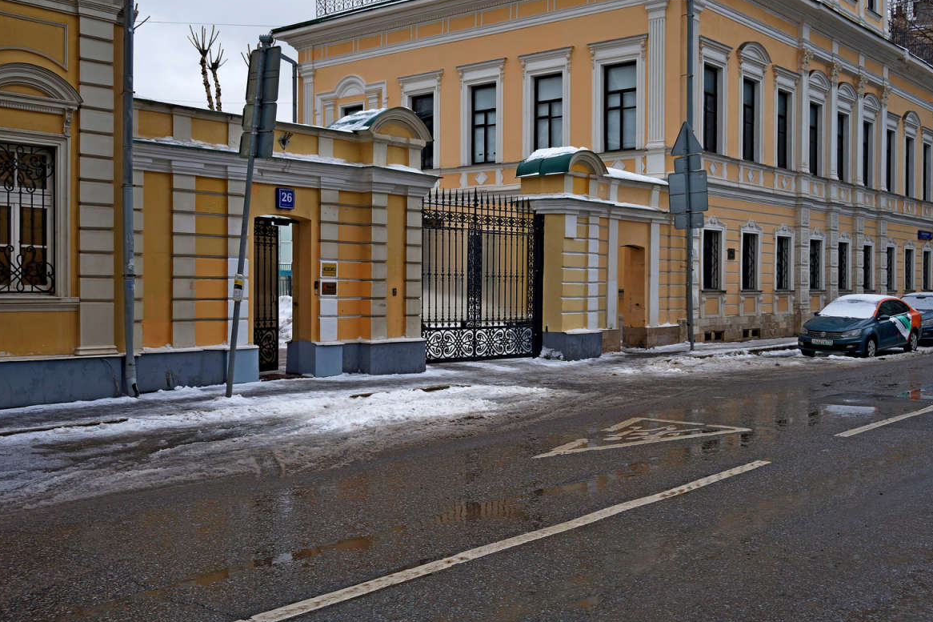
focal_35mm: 36
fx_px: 920
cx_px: 458
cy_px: 303
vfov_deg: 37.3
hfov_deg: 53.8
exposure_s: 1/100
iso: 100
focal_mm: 23
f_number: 7.1
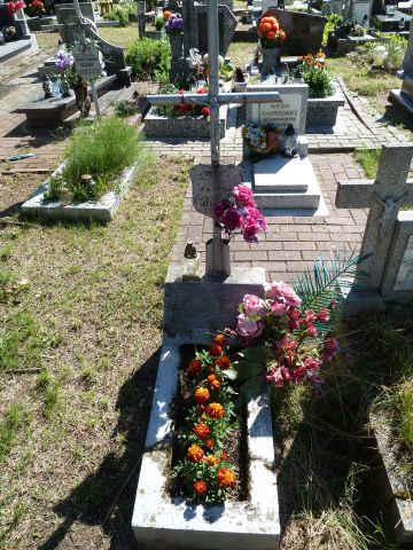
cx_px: 206
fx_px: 398
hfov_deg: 54.9
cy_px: 275
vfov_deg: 69.4
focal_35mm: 25
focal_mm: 4.1
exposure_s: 1/250
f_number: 4
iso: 80
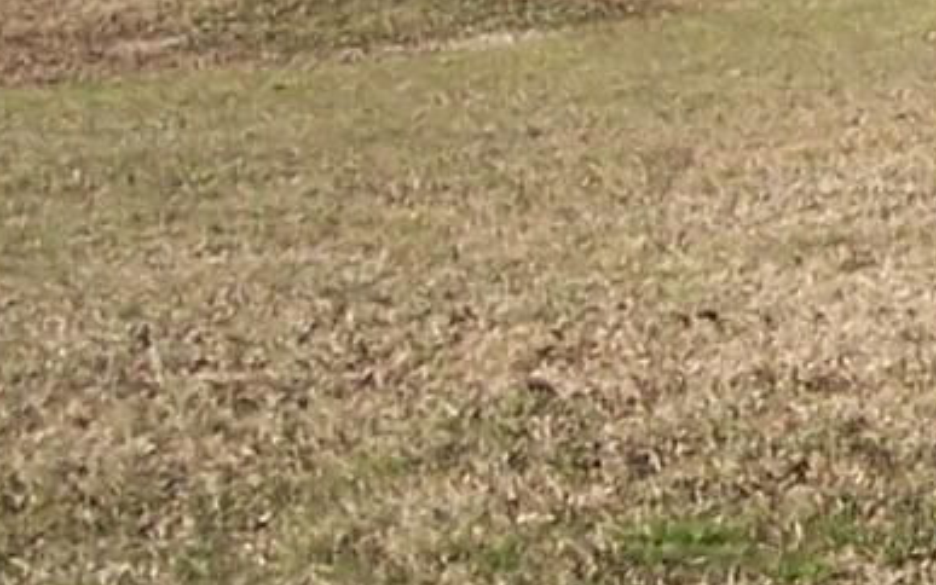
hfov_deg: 8.1
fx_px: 6276
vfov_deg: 5.3
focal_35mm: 246
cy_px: 70
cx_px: 1940
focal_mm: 8
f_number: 3.4
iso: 100
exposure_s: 1/500
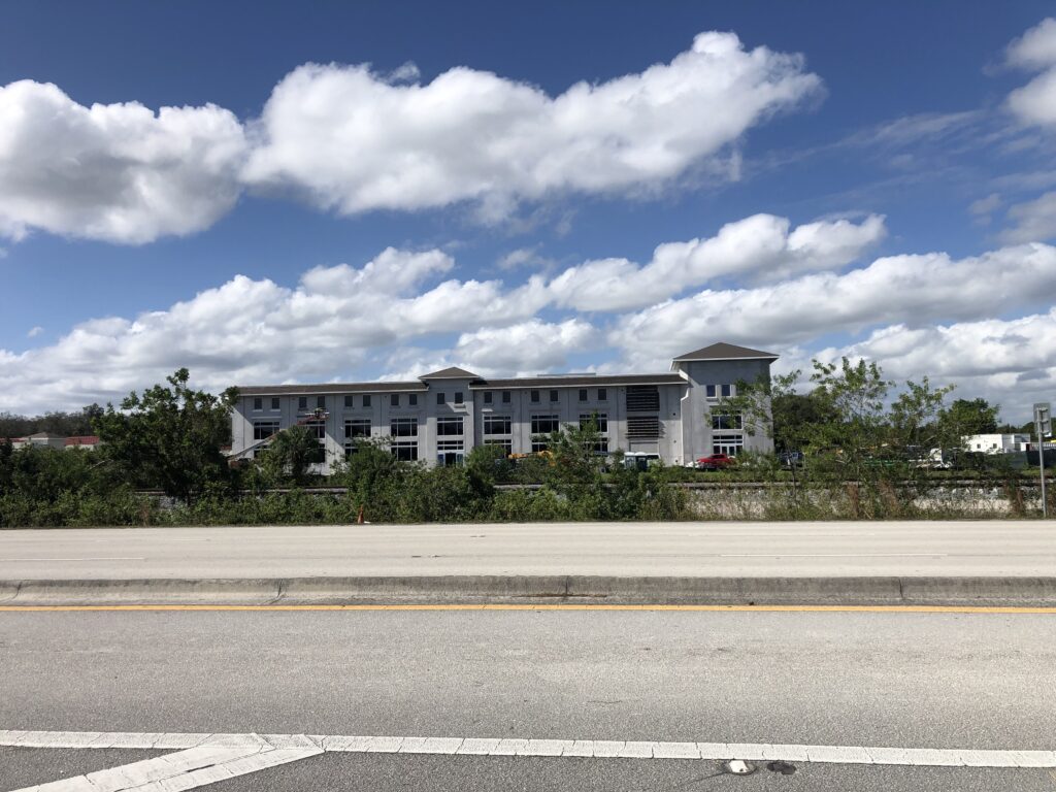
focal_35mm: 28
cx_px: 528
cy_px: 396
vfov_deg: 49.7
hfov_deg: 63.4
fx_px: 854
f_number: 1.8
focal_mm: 4
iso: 20
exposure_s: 1/3690
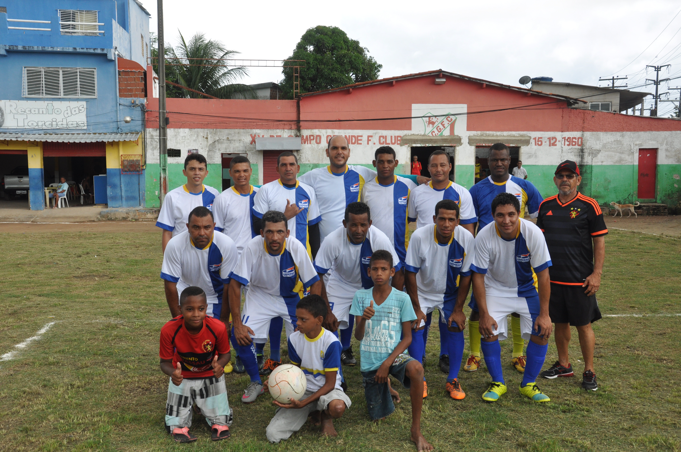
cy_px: 226
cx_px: 340
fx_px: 709
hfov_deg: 51.3
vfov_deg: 35.4
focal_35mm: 38
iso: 400
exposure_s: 1/400
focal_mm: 25
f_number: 10
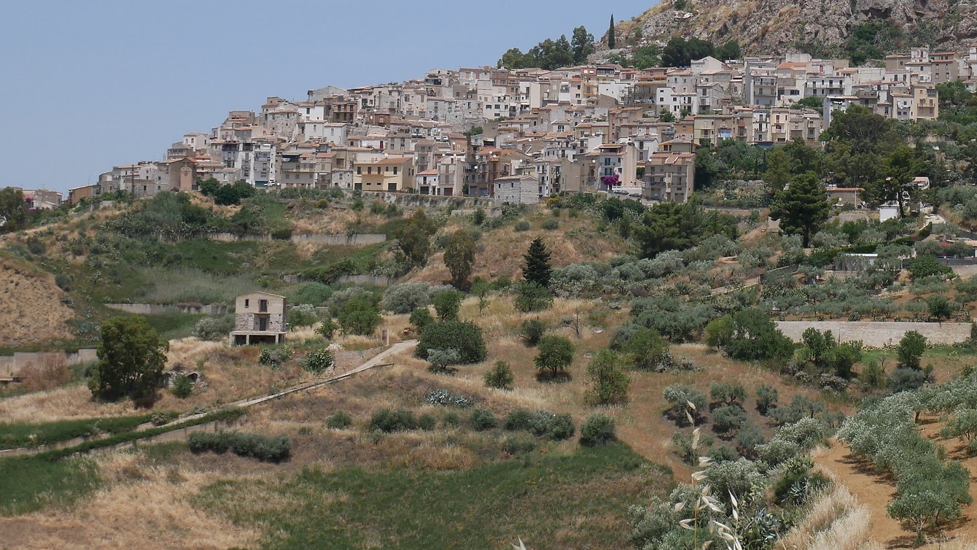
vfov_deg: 14.7
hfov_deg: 25.3
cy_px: 168
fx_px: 2124
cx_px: 817
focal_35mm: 82
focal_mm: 21
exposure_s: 1/500
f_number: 9
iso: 200
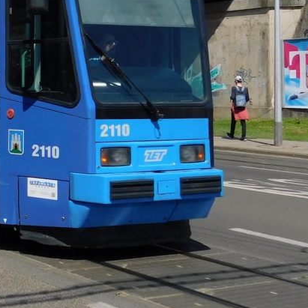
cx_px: -17
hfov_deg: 24.6
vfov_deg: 25.5
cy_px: 46
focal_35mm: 66
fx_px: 664
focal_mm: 5.3
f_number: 6.4
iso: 125
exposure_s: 1/500
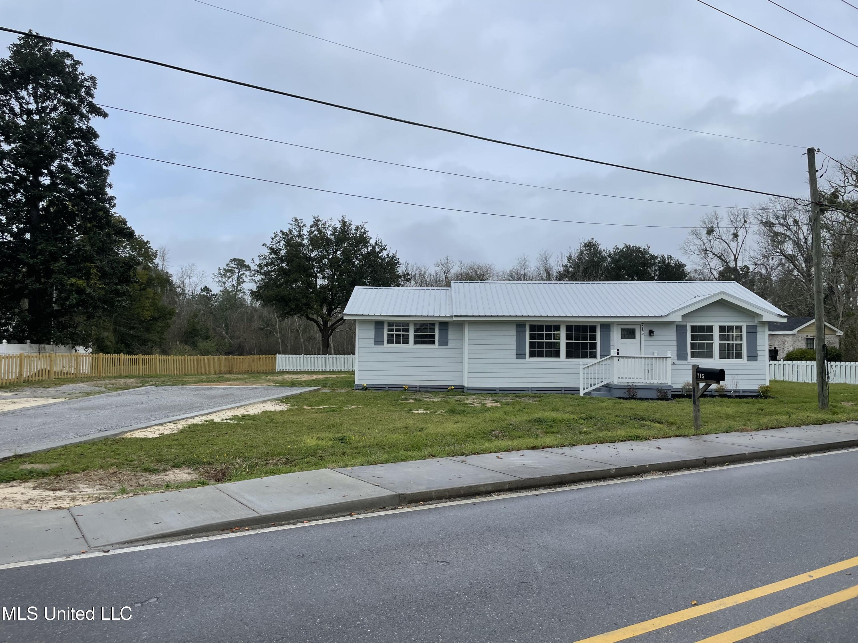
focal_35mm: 26
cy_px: 322
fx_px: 644
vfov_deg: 53.1
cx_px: 429
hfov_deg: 67.3
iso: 32
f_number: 1.6
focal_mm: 4.2
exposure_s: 1/4292
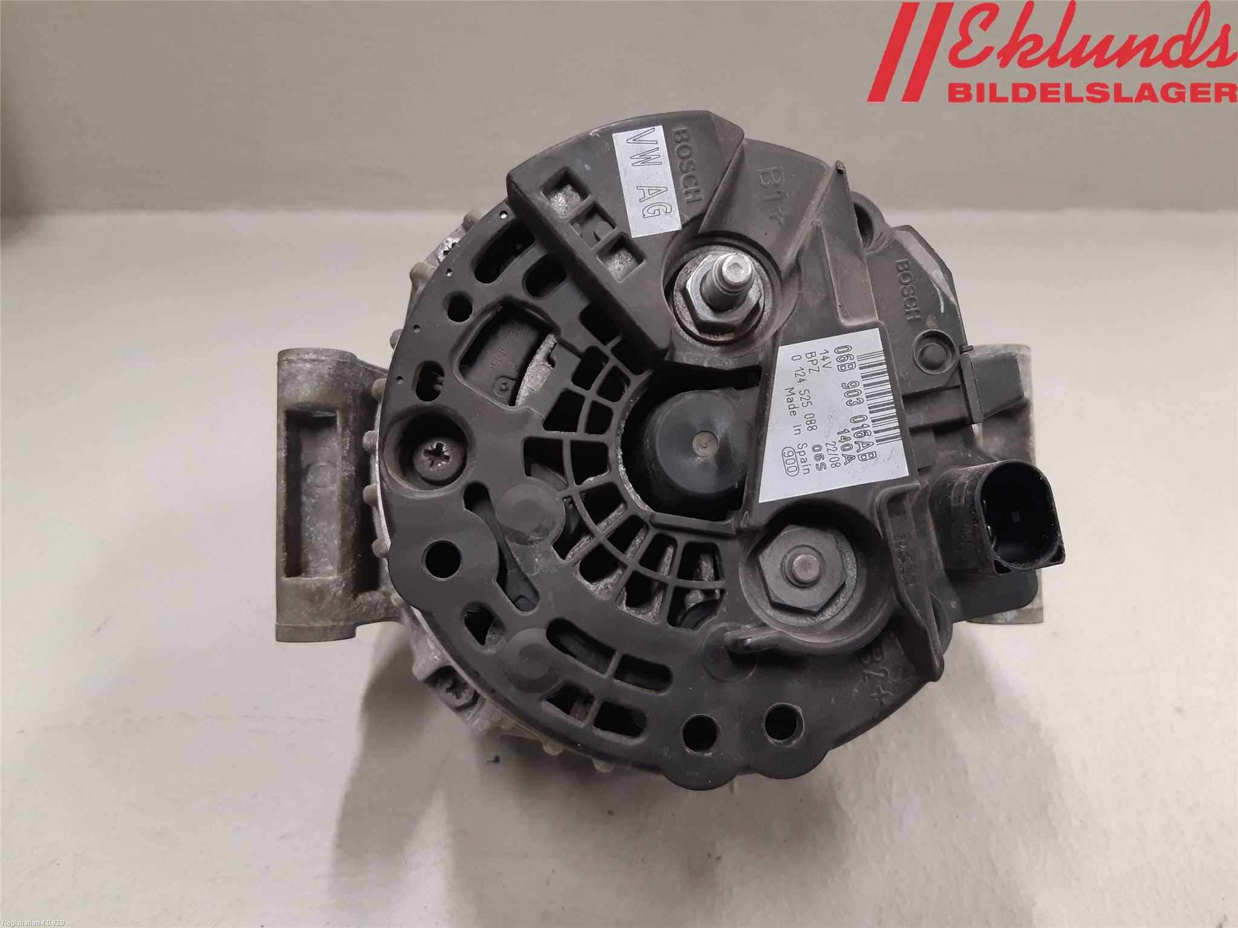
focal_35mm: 26
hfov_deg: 67.3
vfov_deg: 53.1
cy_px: 464
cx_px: 619
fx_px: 930
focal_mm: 3.93
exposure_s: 1/50
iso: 160
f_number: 1.7
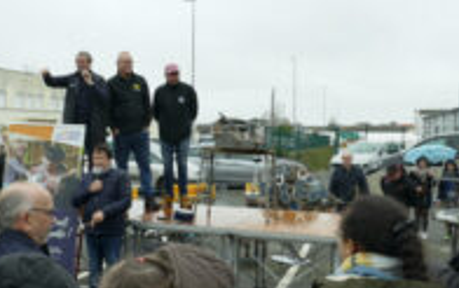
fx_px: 651
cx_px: 159
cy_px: 158
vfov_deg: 24.9
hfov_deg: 38.5
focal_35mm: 52
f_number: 5.6
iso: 125
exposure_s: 1/80
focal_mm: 9.1
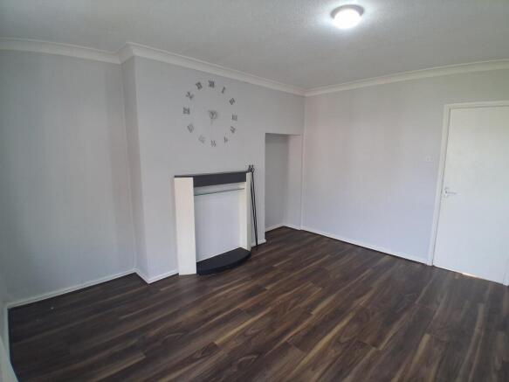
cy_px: 191
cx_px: 254
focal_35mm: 17
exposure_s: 1/50
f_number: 2.2
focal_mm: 1.4
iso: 125
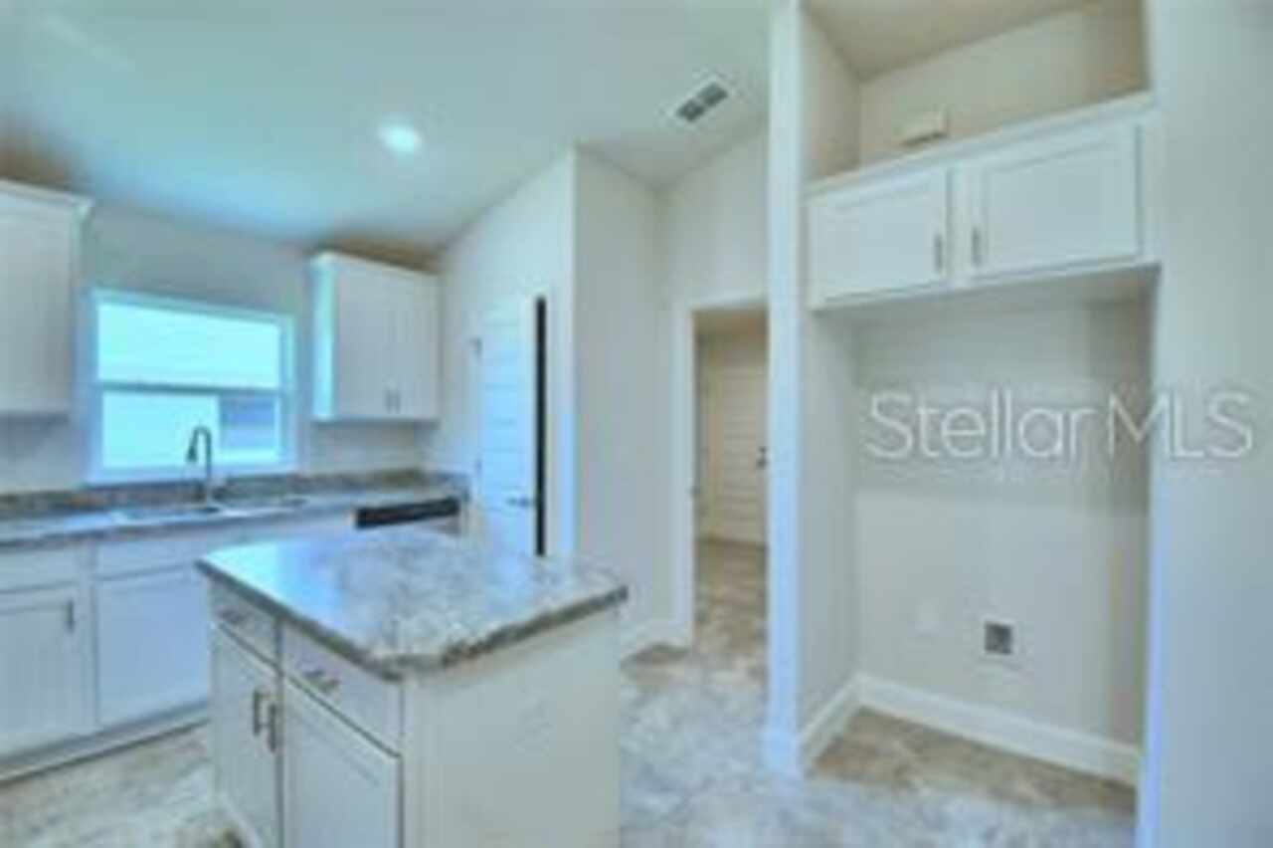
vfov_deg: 77.3
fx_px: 530
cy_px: 424
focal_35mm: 15
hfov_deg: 100.4
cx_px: 636
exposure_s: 1/100
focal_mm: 10
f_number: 4.5
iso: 400
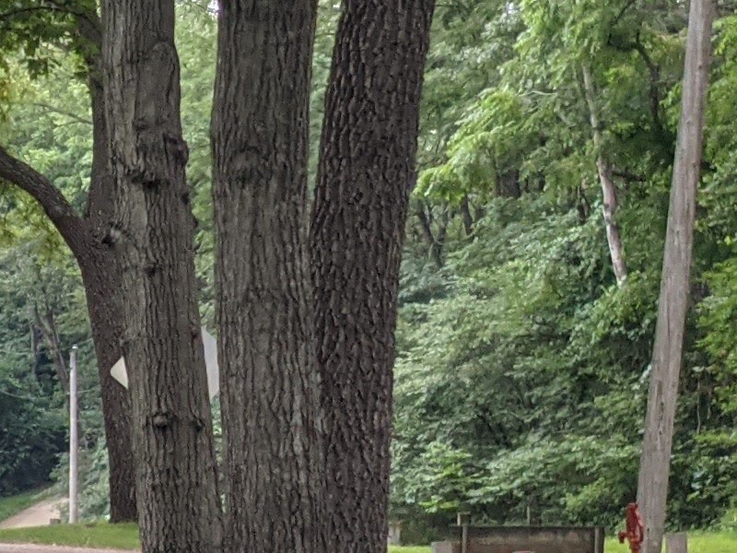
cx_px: -1032
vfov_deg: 10.8
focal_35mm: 136
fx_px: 2896
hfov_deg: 11.8
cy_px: 591
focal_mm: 4.38
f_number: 1.73
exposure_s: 1/354
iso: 114
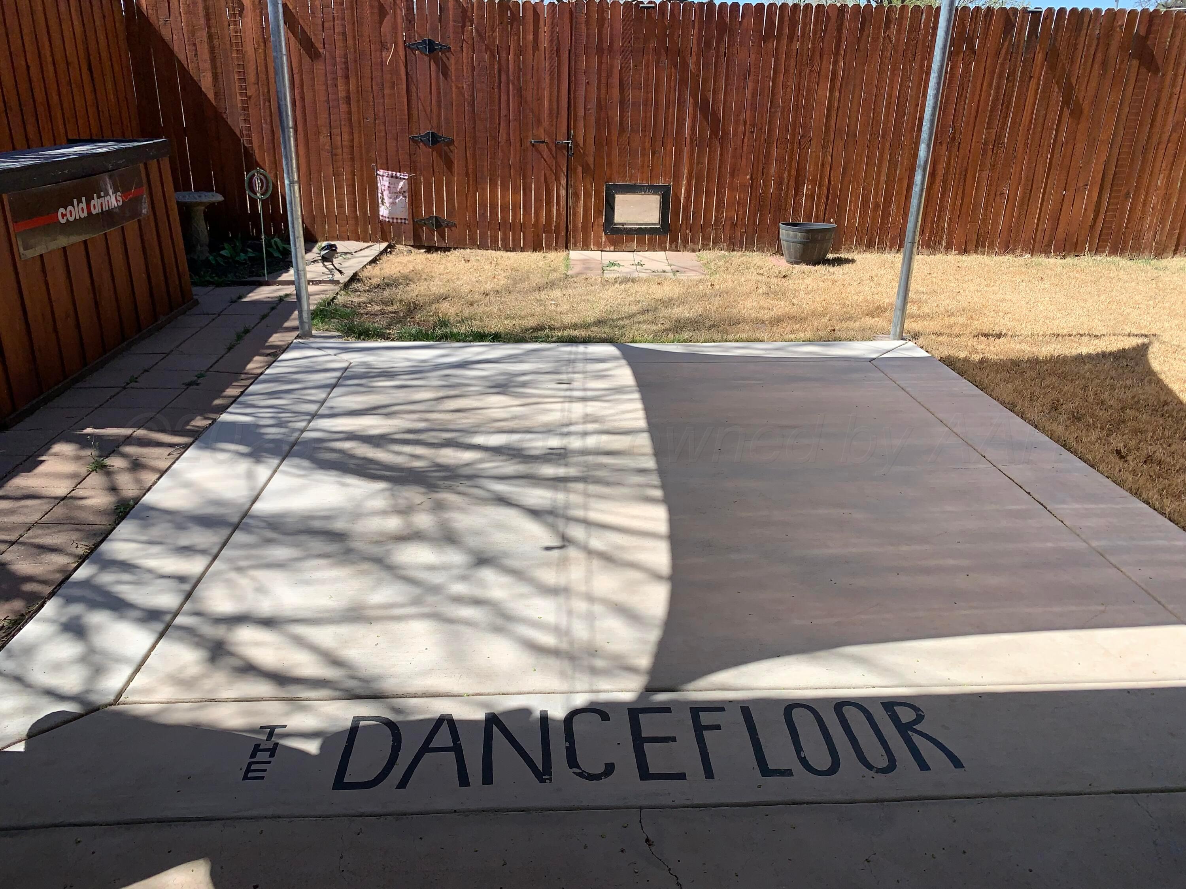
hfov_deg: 67.3
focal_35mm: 26
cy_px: 444
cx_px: 593
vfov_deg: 53.1
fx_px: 891
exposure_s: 1/2033
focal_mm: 4.25
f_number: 1.8
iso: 25
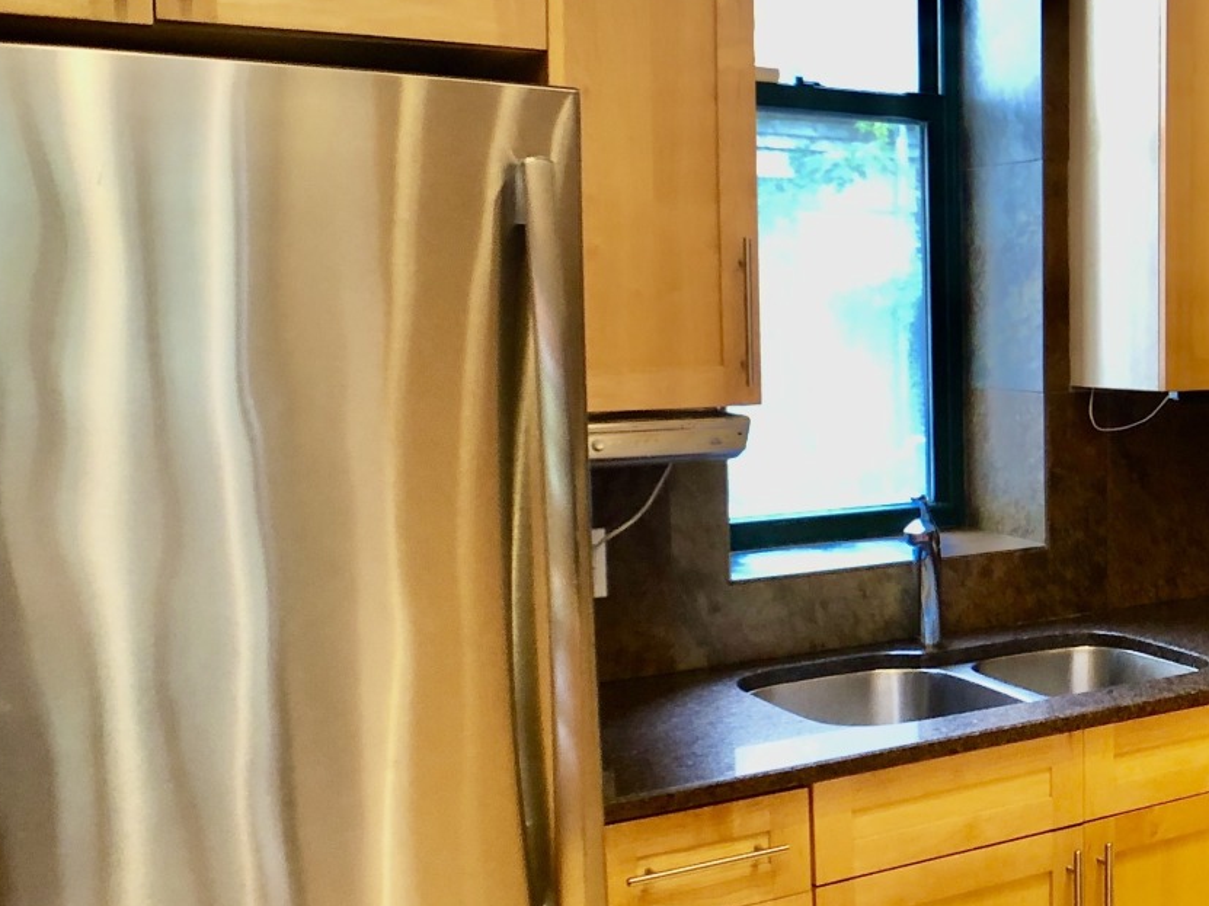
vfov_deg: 22.9
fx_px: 2235
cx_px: 1221
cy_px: 457
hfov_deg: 28.3
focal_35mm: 64
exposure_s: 1/15
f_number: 1.8
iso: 50
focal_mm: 4
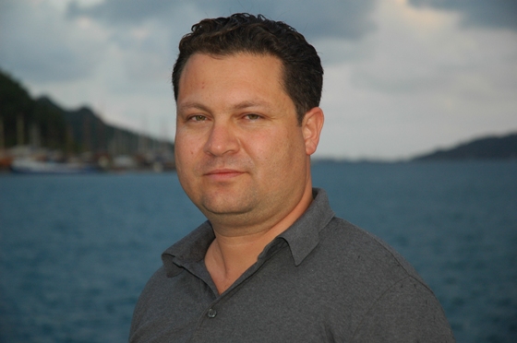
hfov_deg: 19.5
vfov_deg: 13.0
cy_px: 172
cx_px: 258
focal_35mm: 105
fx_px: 1506
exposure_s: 1/250
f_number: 4.5
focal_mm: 70
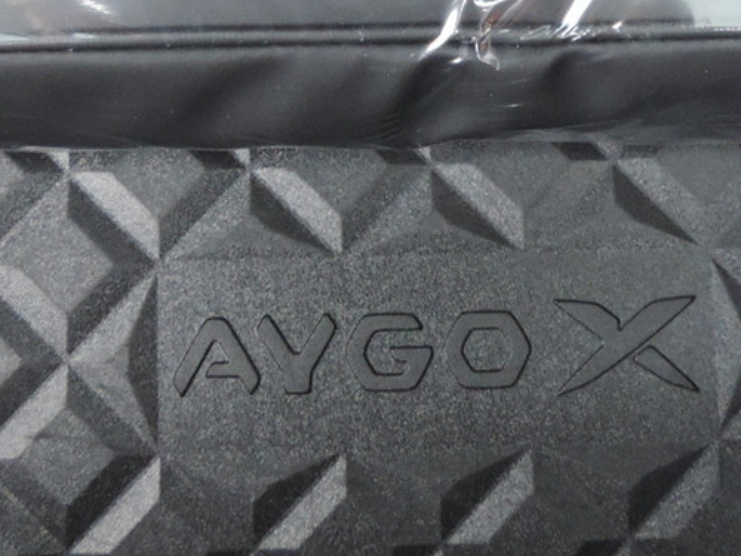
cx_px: 406
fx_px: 2034
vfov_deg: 15.0
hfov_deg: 20.6
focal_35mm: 95
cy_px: -135
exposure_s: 1/60
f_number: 3.2
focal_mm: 5.8
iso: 560
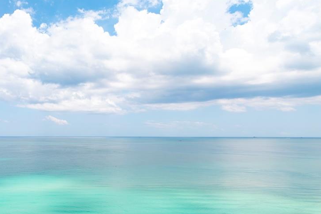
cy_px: 139
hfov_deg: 53.9
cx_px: 42
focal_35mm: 31
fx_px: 276
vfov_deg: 41.9
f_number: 10
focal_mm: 14
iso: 100
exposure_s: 1/250
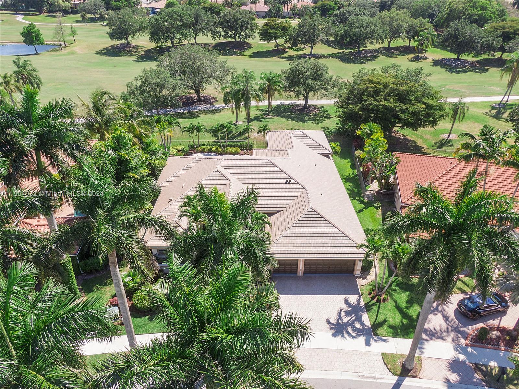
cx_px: 260
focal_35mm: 24
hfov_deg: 71.6
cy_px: 194
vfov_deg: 56.8
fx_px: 360
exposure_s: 1/640
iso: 100
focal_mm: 4.39
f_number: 2.8
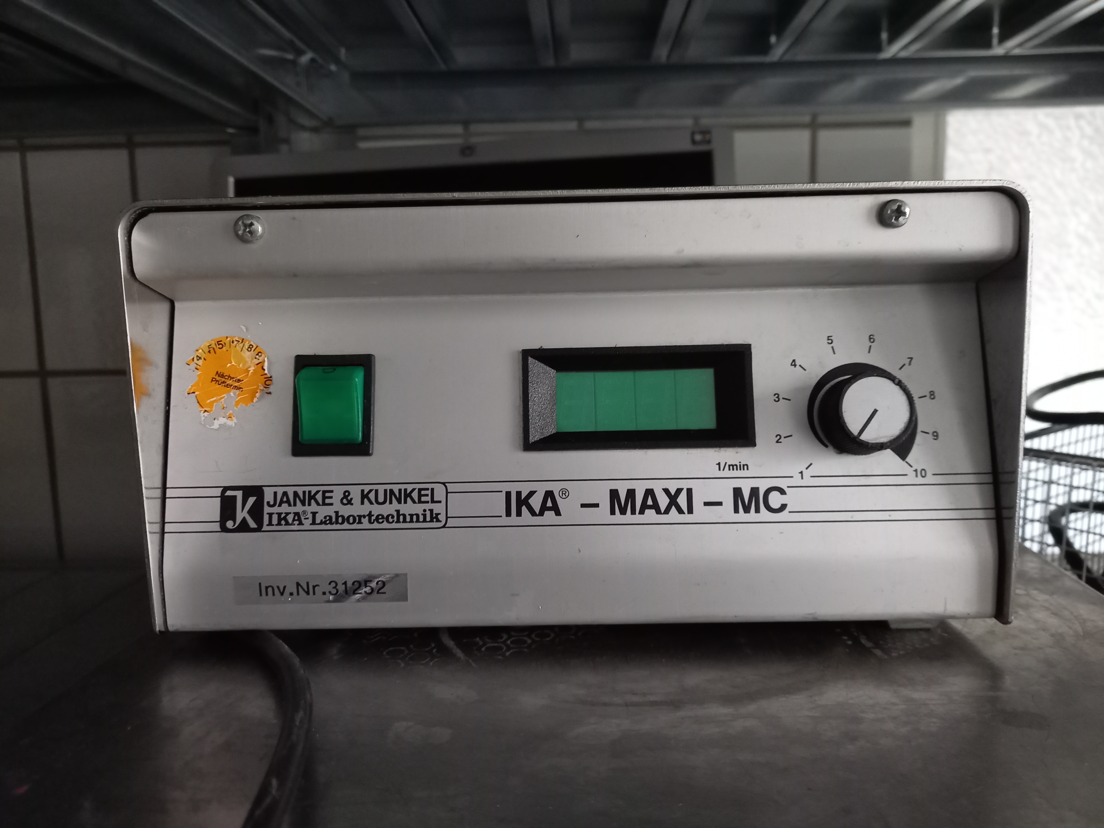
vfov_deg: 54.9
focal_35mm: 25
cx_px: 552
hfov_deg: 69.4
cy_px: 414
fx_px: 797
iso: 1000
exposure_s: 1/20
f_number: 1.8
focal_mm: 4.65
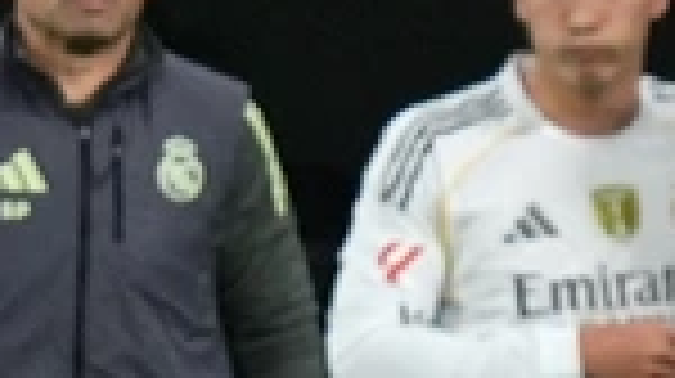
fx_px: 35204
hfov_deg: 1.1
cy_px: 320
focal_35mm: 1969
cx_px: 1262
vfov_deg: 0.6
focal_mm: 400
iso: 2000
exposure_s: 1/2000
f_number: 2.8
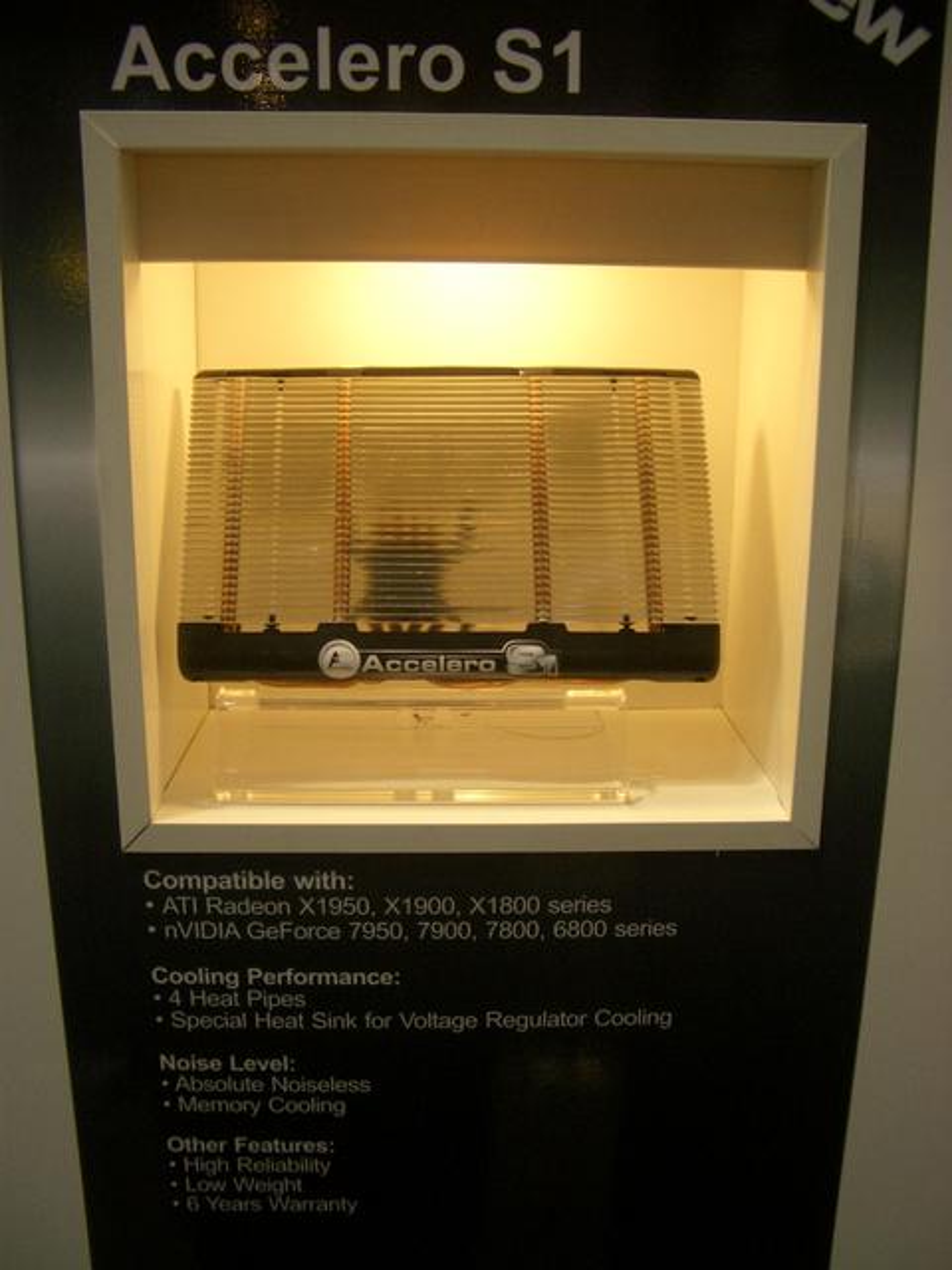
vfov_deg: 52.6
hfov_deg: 40.7
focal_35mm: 35
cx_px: 476
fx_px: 1283
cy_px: 635
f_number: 2.6
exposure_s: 1/125
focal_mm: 5.8
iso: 100
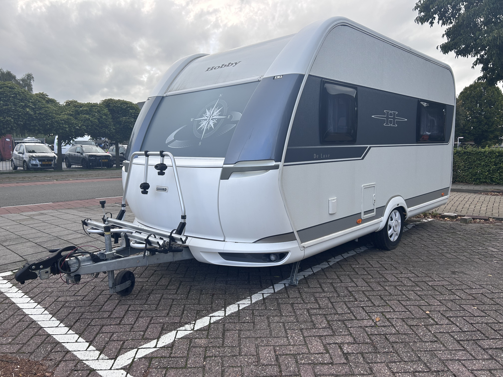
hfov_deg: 67.3
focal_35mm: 26
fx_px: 378
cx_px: 252
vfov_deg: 53.1
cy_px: 188
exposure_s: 1/526
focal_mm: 5.7
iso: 50
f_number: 1.5
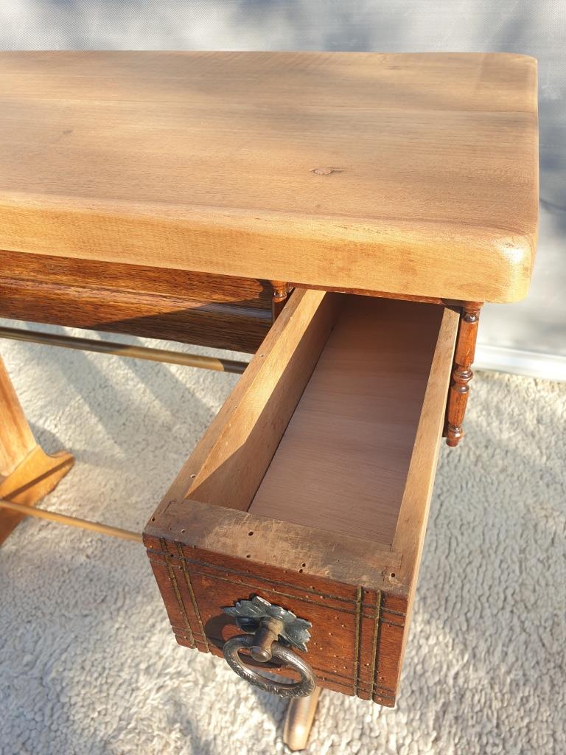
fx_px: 567
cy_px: 378
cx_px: 283
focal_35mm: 26
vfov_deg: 67.3
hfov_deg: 53.1
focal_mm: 4.3
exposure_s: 1/208
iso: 50
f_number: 2.4
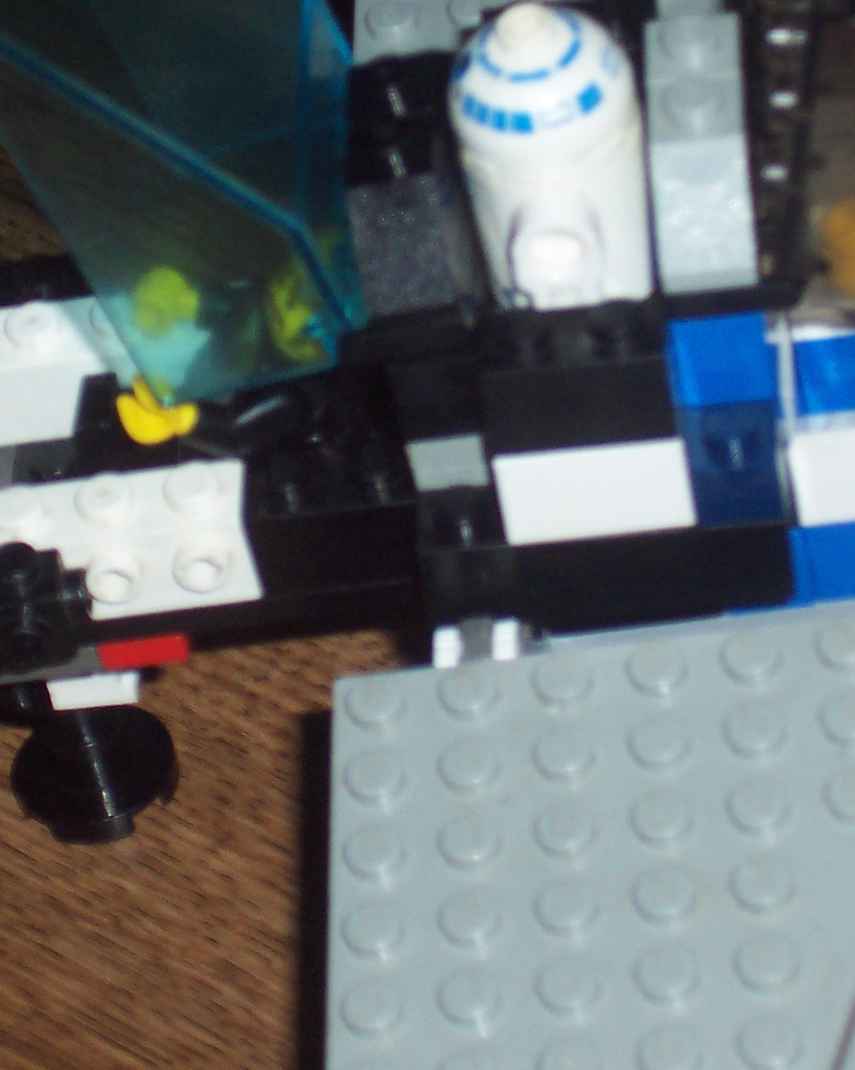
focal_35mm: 184
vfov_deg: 10.5
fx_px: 5822
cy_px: 446
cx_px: 312
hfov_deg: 8.4
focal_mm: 16.8
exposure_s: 1/90
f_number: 4.8
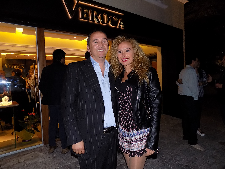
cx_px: 112
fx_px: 149
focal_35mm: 23
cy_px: 84
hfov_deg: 73.9
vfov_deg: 58.9
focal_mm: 4
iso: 200
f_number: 3.1
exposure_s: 1/30
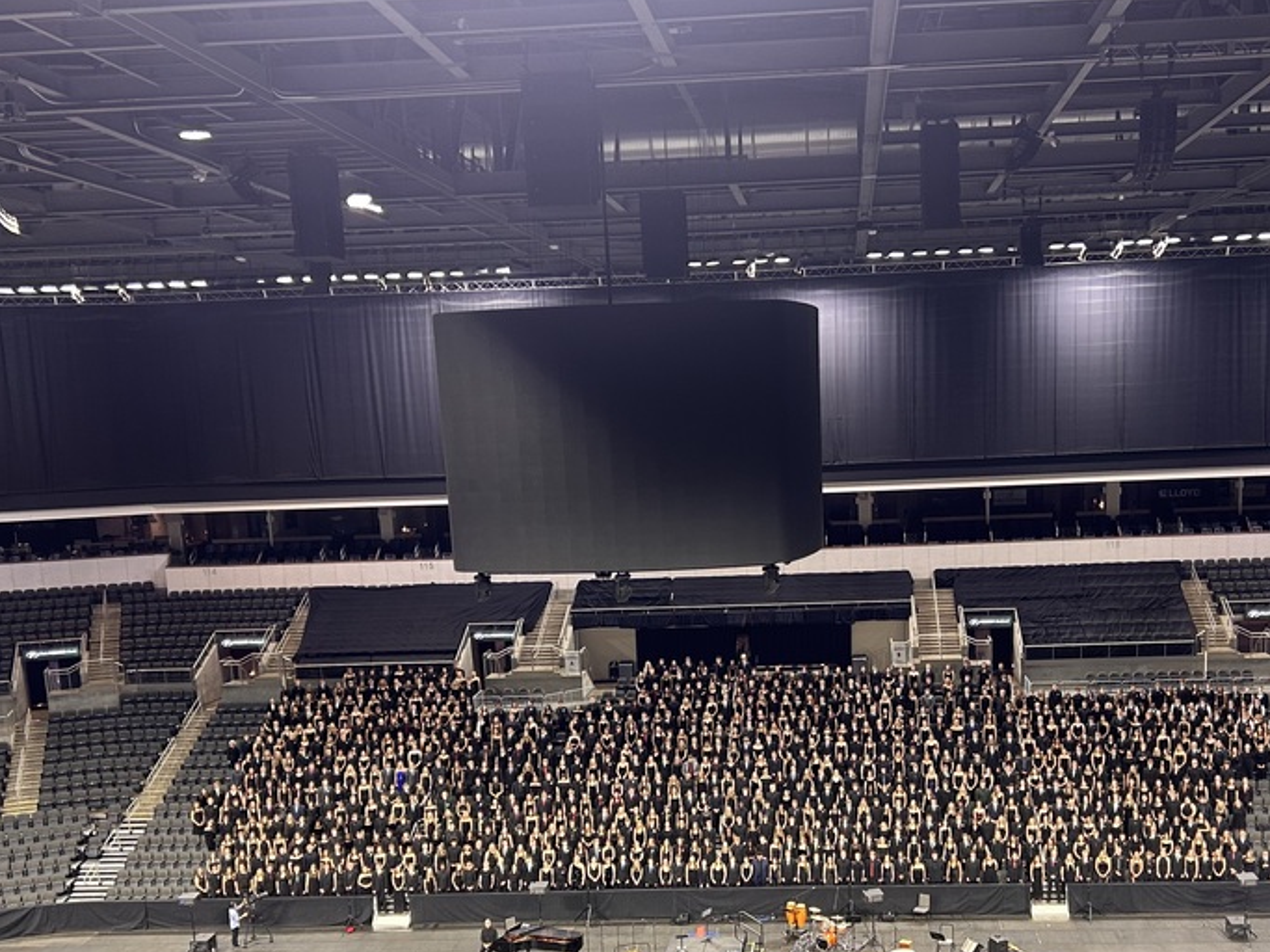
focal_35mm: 39
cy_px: 649
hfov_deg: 47.6
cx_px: 766
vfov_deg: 36.4
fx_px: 1431
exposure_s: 1/60
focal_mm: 5.7
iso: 125
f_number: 1.5
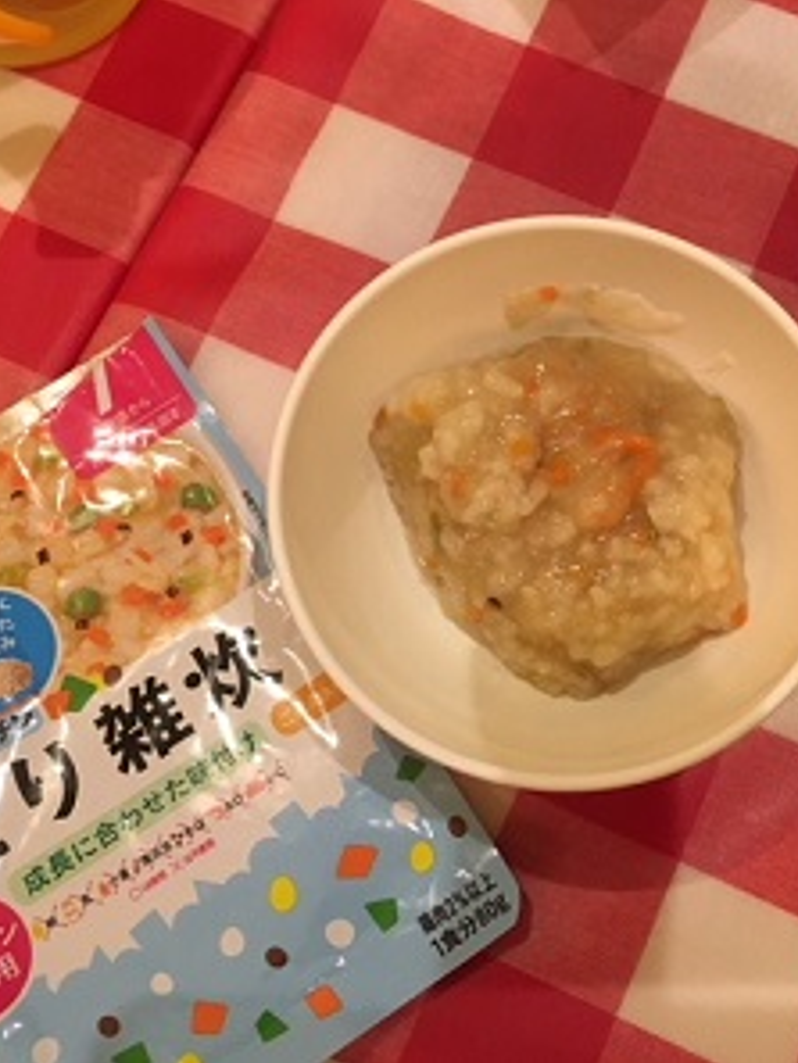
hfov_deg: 36.7
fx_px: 1198
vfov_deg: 47.8
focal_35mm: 39
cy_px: 533
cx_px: 469
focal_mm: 4.15
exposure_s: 1/30
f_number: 2.2
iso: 160
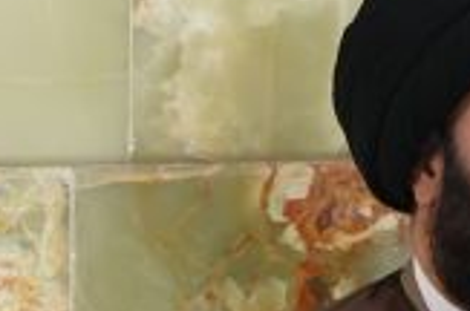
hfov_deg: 4.8
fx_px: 5551
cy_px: 547
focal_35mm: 426
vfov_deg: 3.2
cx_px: 112
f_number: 5.6
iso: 5000
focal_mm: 66
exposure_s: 1/100
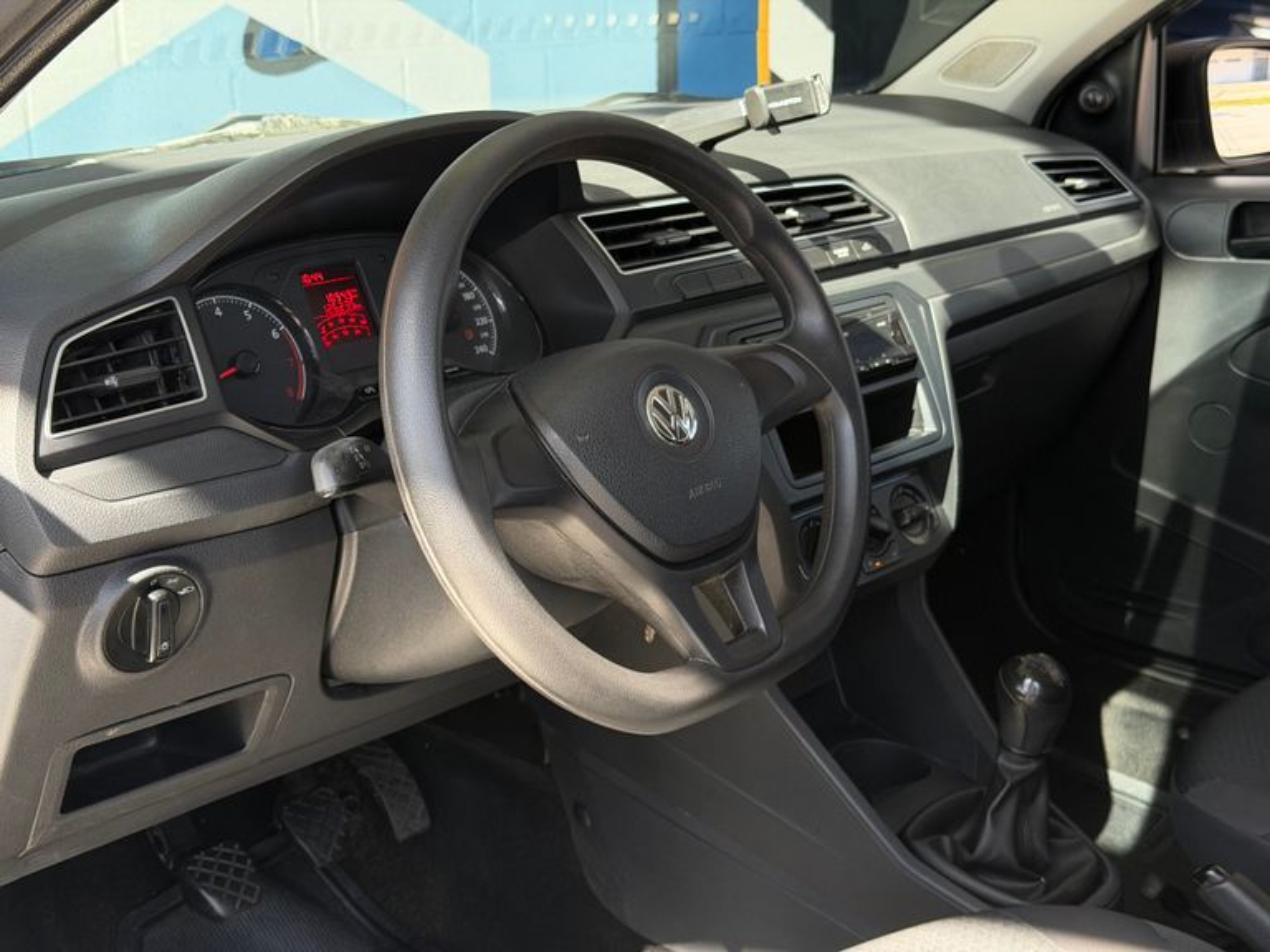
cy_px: 476
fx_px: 1761
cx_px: 635
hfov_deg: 39.7
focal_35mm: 48
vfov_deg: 30.3
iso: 80
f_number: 1.78
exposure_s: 1/245
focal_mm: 6.76
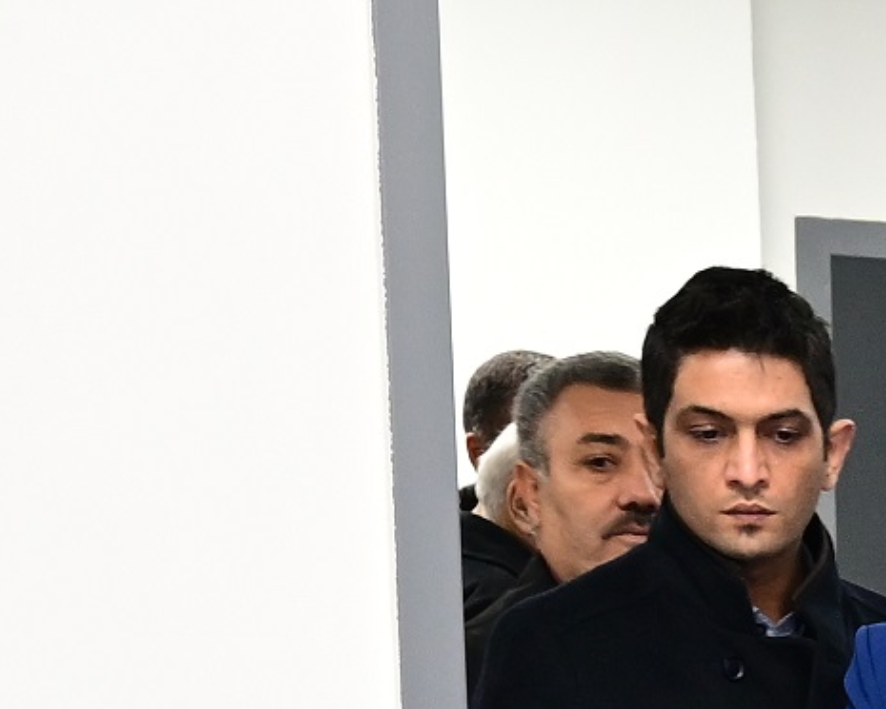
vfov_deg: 7.1
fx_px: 5244
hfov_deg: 8.8
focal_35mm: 200
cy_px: 1950
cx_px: 2100
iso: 1000
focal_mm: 24
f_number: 3.5
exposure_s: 1/50
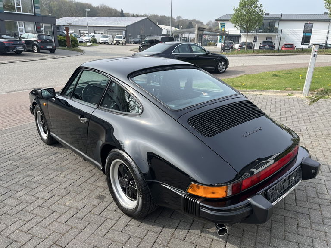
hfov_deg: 67.3
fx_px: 249
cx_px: 166
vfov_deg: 53.1
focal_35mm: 26
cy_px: 124
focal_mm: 5.1
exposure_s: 1/1600
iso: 50
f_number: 1.6
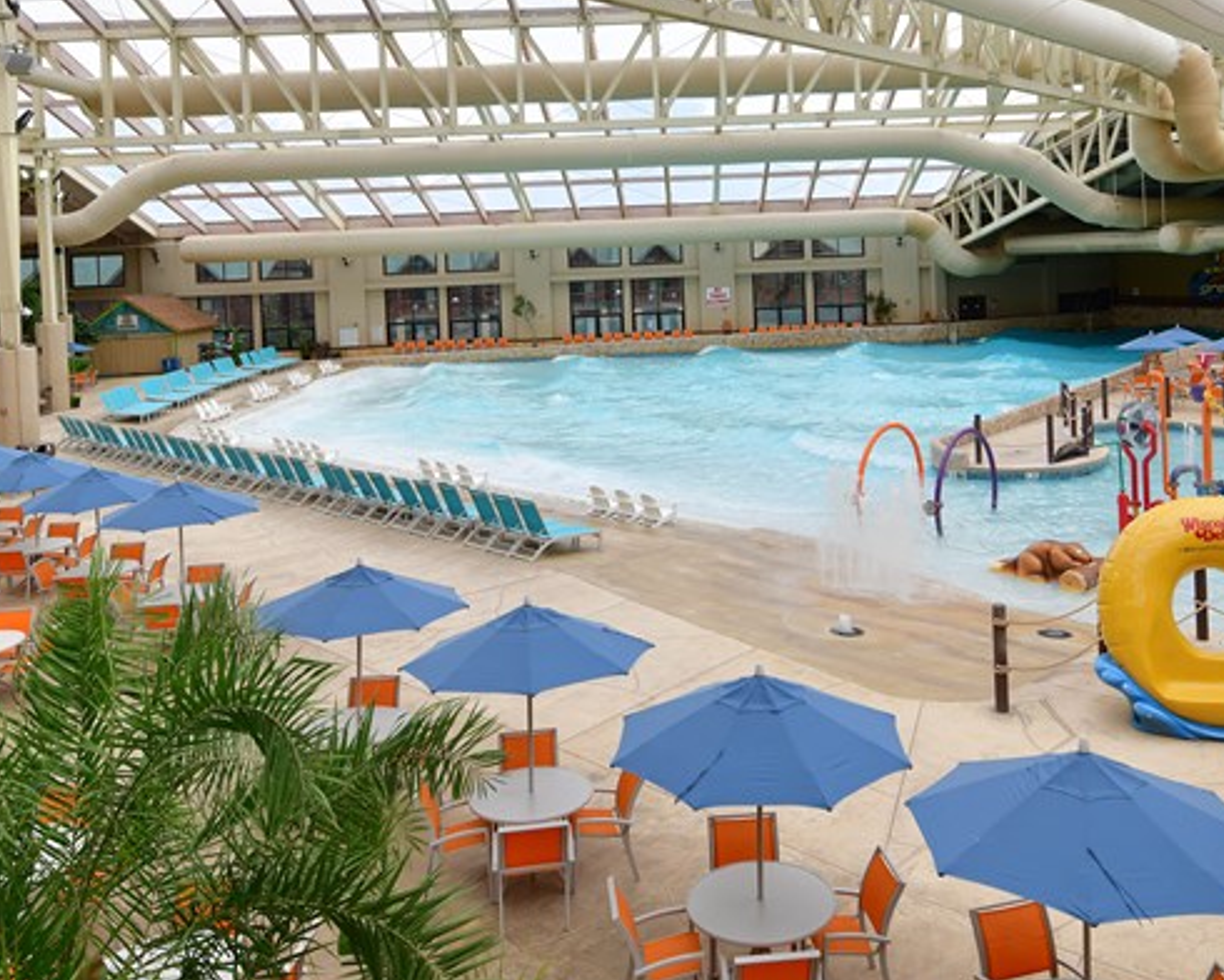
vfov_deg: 45.9
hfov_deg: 56.9
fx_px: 1123
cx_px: 704
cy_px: 278
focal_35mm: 31
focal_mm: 18
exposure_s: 1/200
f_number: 4
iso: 160
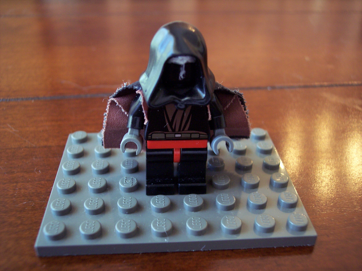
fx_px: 408
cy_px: 136
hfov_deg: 47.9
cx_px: 181
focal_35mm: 39
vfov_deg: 36.8
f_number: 3.4
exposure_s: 1/10
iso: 200
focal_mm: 8
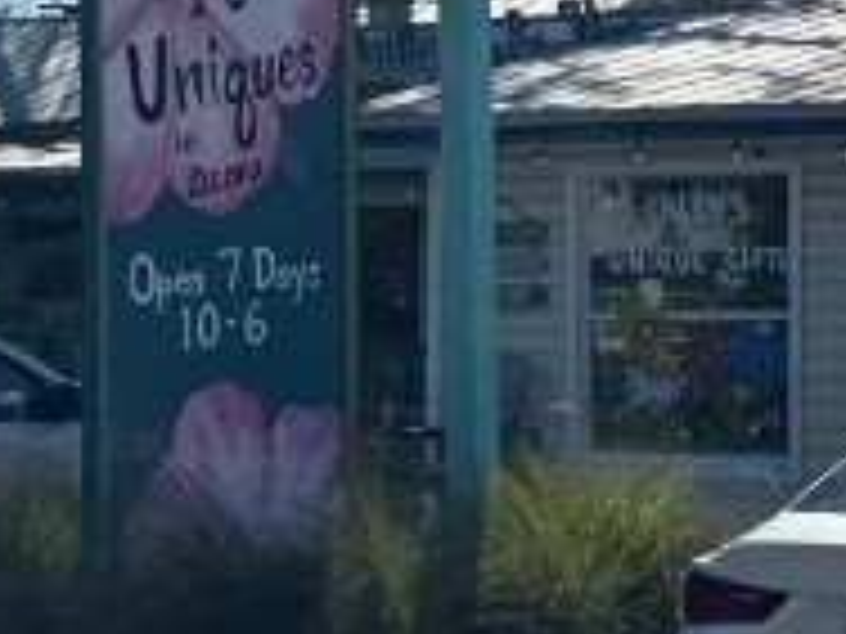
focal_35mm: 131
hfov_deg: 14.8
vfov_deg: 11.3
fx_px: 3202
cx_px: 873
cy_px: 139
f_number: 1.78
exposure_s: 1/7092
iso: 80
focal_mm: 6.76
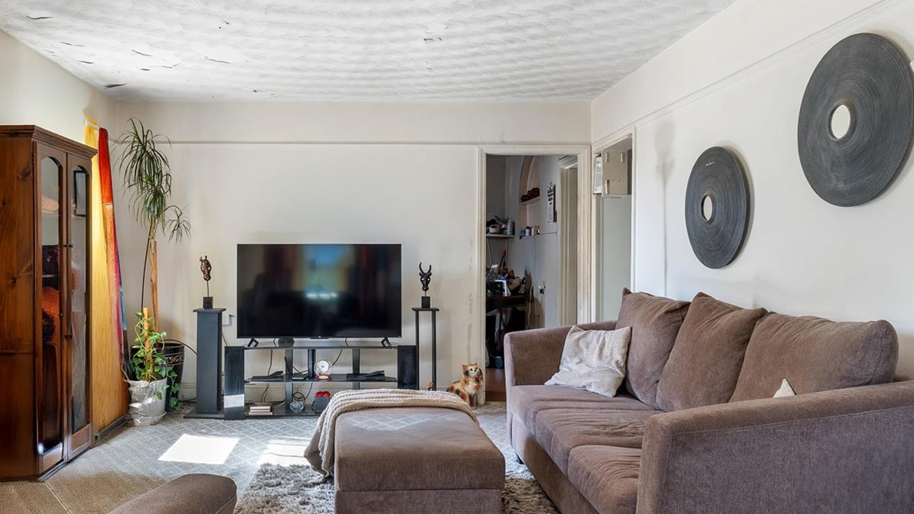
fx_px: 705
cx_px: 358
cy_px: 258
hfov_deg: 65.2
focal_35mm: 29
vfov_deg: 40.1
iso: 100
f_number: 9
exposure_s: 1/13
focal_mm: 10.7
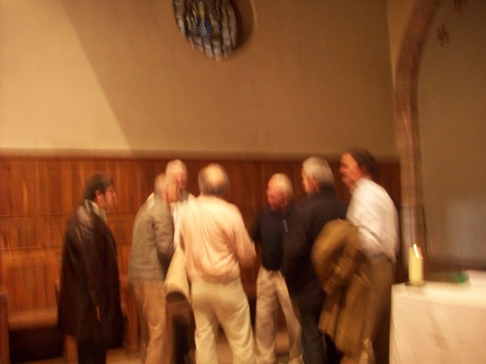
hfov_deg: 50.1
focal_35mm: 37
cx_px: 243
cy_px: 182
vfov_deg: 38.7
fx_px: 519
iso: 200
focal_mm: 6.2
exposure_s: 1/8
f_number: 2.8
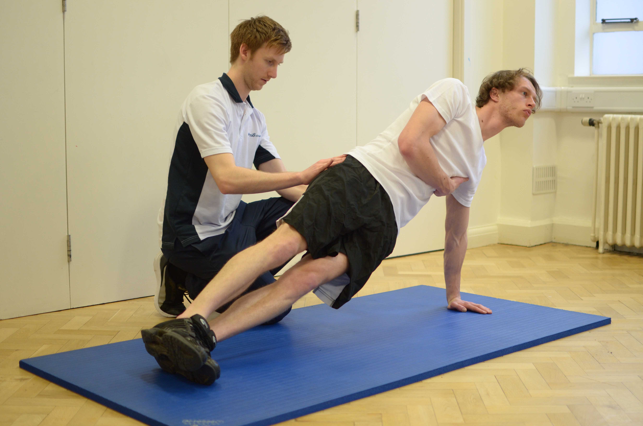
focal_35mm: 52
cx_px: 322
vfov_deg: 25.6
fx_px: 936
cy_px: 213
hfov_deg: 37.9
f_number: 2.2
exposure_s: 1/320
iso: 640
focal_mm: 35
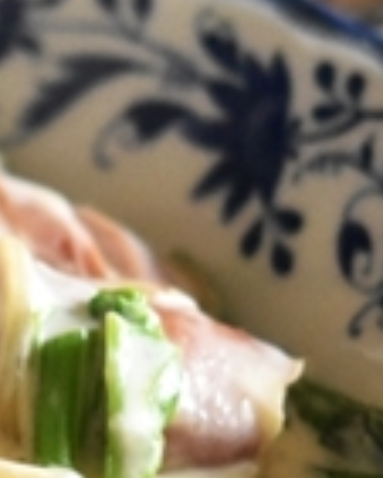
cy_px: 219
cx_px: -576
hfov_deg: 3.6
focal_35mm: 419
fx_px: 5930
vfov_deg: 4.6
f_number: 3
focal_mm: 60
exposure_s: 1/2000
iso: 5000
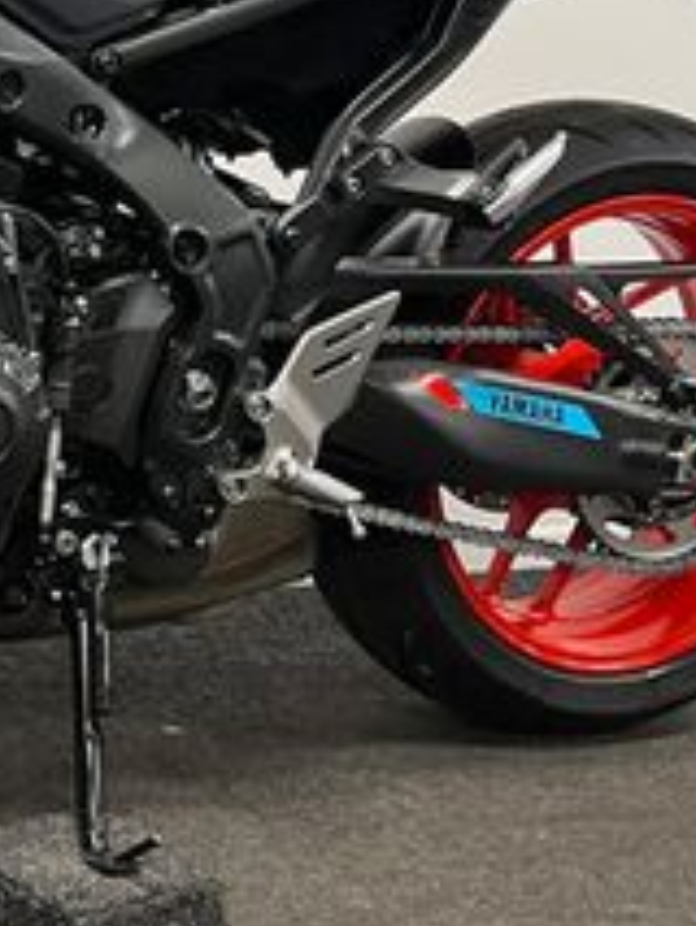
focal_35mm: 78
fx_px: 2089
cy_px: 39
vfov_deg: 24.1
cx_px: -291
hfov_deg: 17.4
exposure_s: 1/50
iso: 80
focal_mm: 5.1
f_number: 1.6
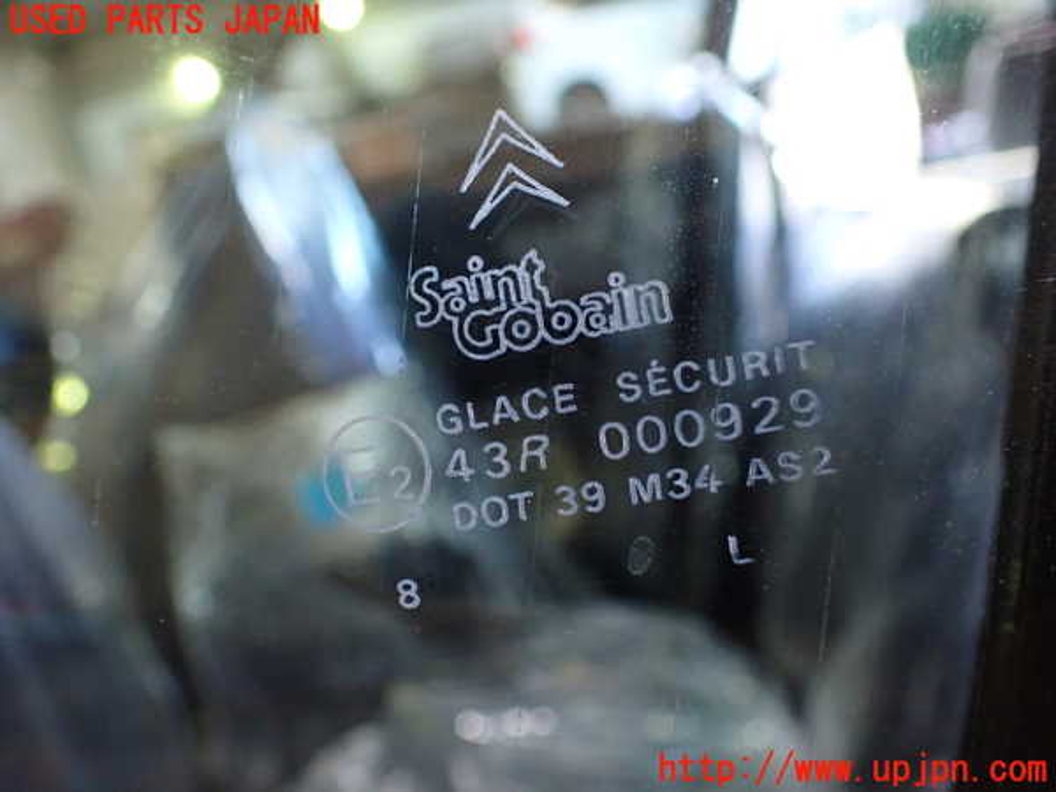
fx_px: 915
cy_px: 396
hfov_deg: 60.0
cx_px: 528
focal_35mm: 30
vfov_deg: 46.8
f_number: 2.3
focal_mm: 5.4
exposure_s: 1/80
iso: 800
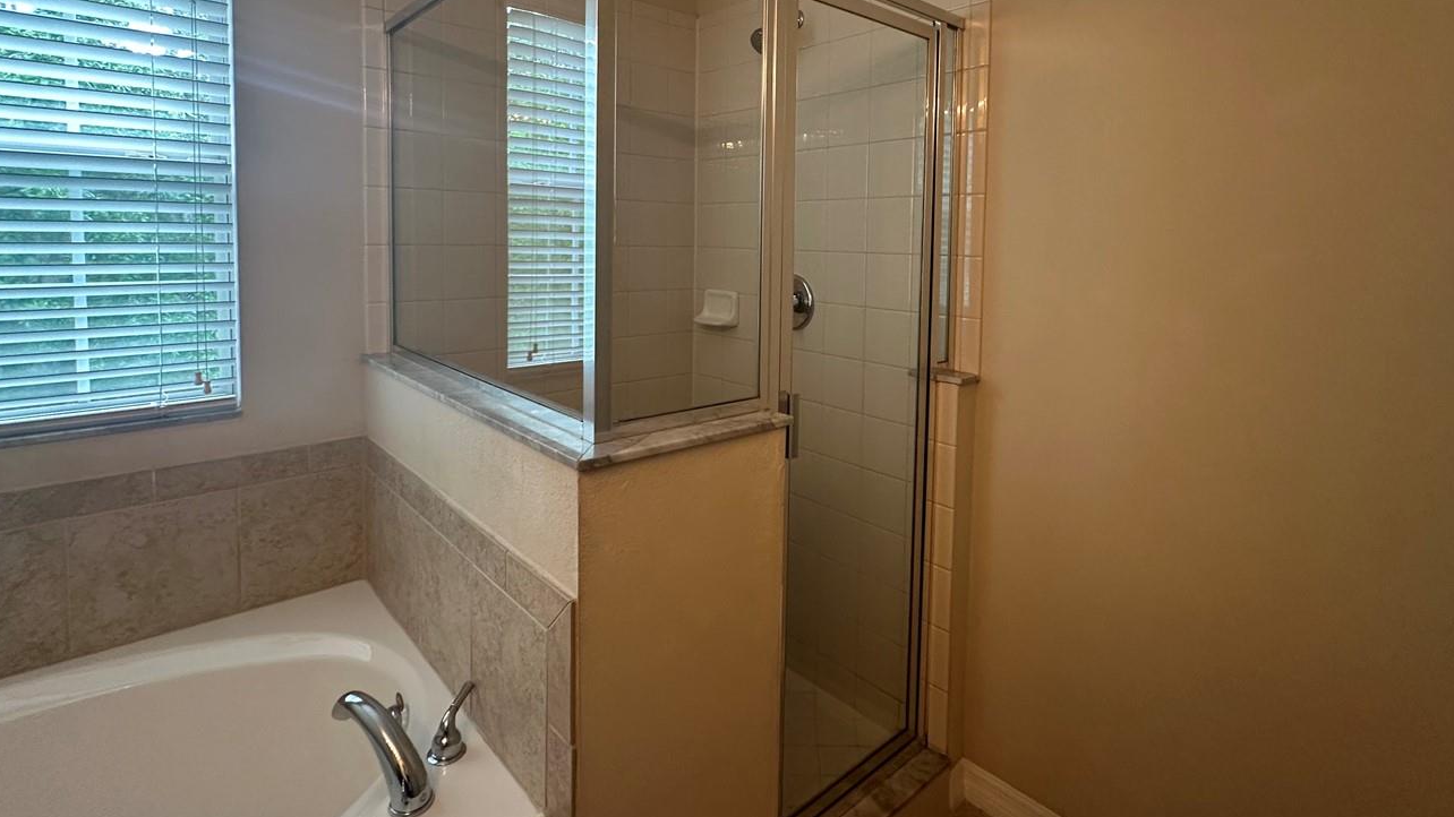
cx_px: 730
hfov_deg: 89.6
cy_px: 273
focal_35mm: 19
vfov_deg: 57.1
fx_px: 732
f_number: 2.2
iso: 200
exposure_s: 1/60
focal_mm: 2.22
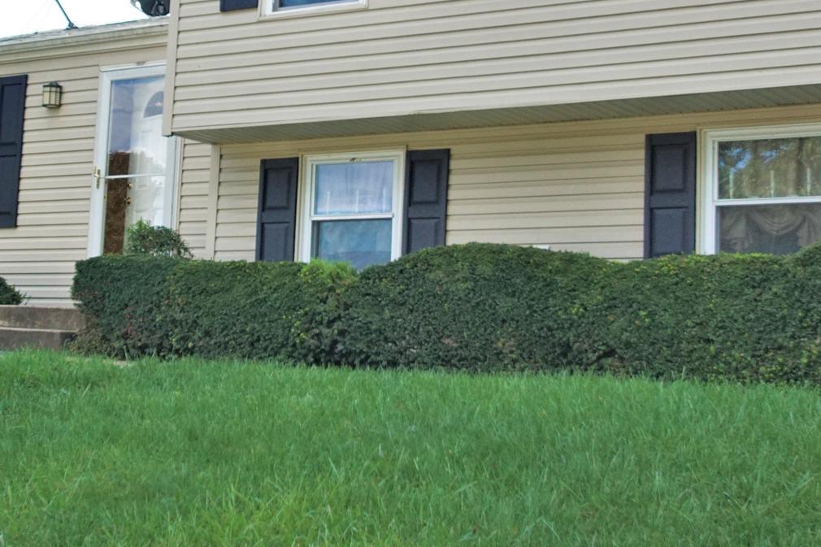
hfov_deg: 27.7
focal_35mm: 73
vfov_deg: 18.5
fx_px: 1664
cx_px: 358
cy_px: 108
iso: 800
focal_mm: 24
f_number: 5
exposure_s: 1/1000
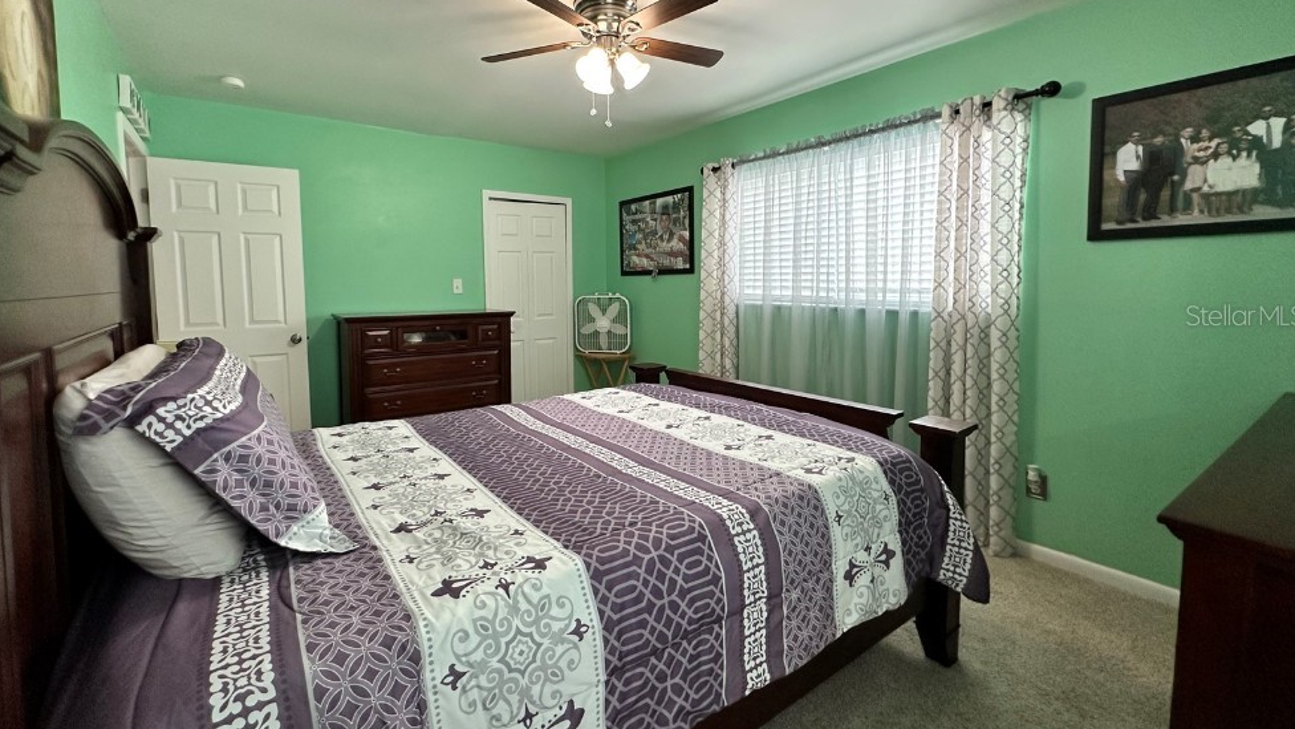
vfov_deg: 66.8
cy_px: 315
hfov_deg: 99.4
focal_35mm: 16
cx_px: 632
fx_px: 549
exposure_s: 1/60
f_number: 2.2
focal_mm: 2.22
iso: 200
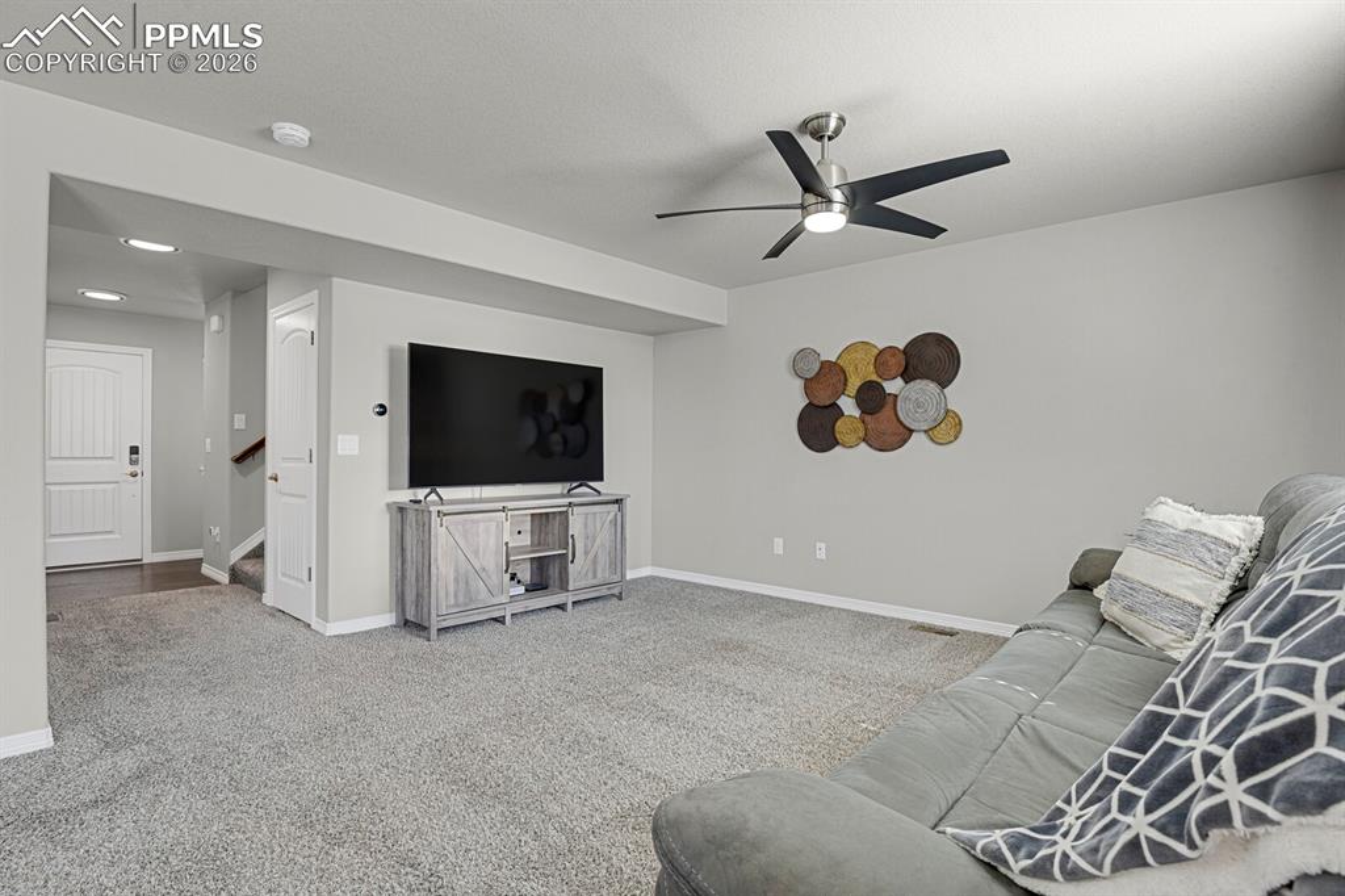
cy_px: 448
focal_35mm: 17
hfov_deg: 93.3
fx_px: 635
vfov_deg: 70.4
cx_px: 672
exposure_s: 1.6
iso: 250
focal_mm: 17
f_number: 8
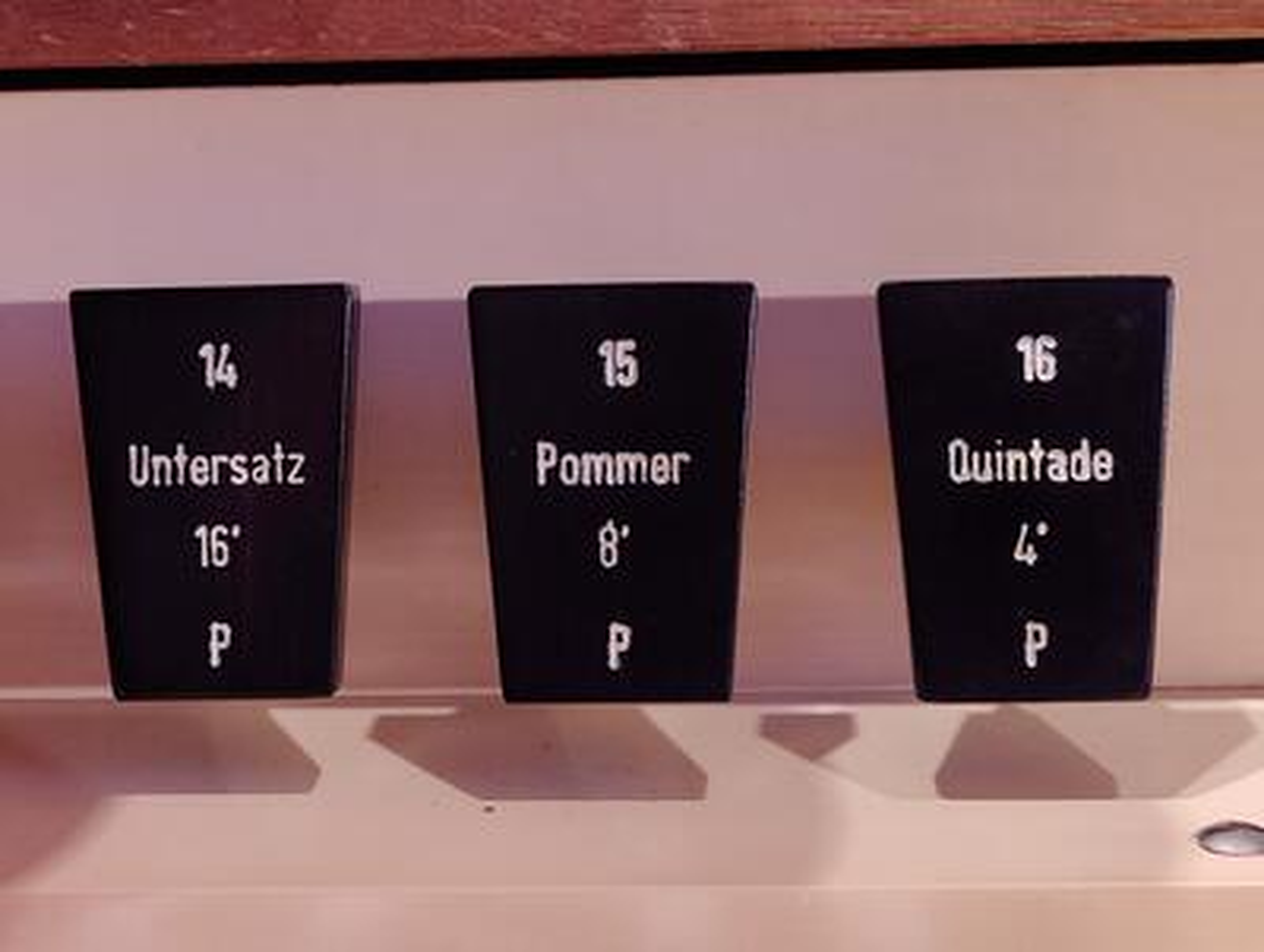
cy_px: 476
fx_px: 1280
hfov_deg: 52.6
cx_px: 632
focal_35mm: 35
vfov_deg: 40.8
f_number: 1.88
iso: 452
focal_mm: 6.06
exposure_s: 1/33.3
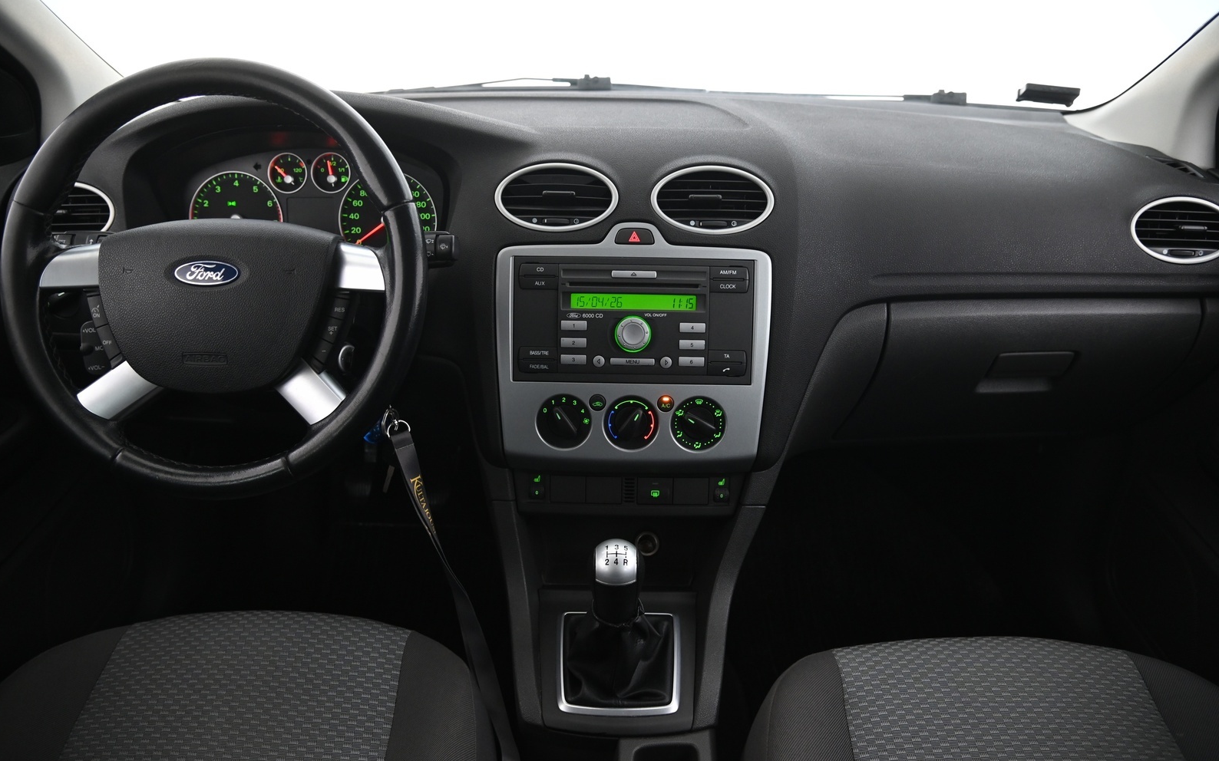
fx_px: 830
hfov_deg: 72.6
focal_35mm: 25
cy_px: 407
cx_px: 601
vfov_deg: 49.2
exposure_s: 1/15
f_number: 4
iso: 2000
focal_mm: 24
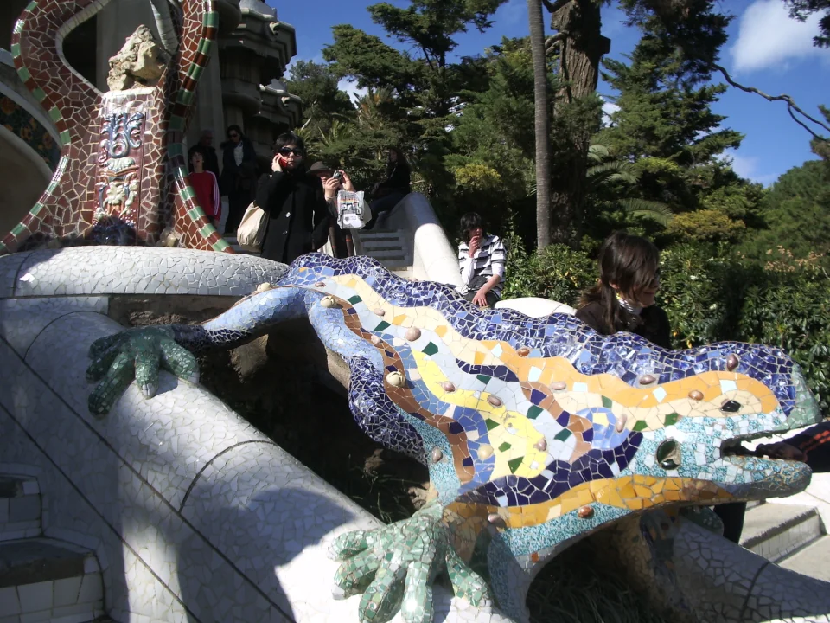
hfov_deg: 52.6
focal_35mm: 35
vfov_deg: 40.7
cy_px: 312
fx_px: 839
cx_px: 415
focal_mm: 5.8
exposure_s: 1/640
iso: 50
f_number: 4.3
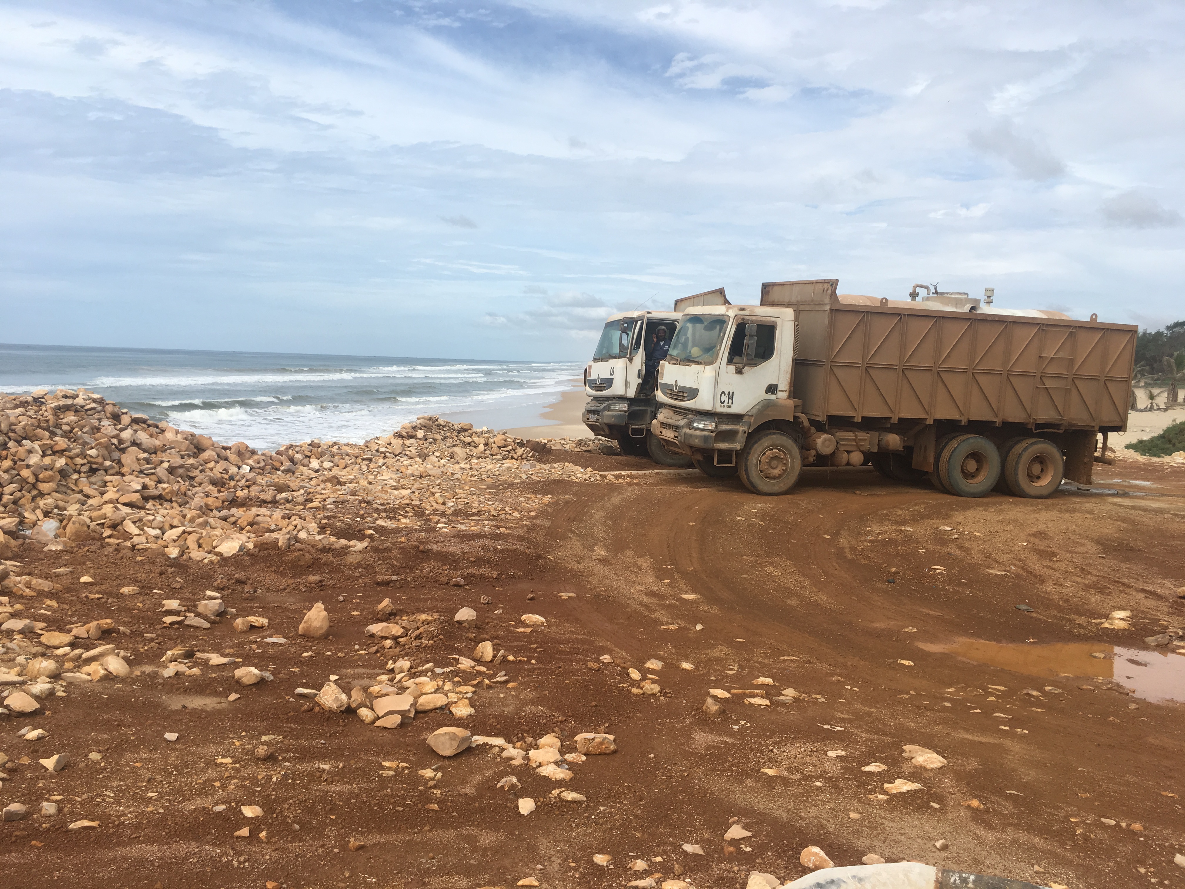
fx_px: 993
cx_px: 592
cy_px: 444
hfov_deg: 61.7
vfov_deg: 48.2
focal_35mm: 29
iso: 25
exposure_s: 1/1972
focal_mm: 4.15
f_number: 2.2
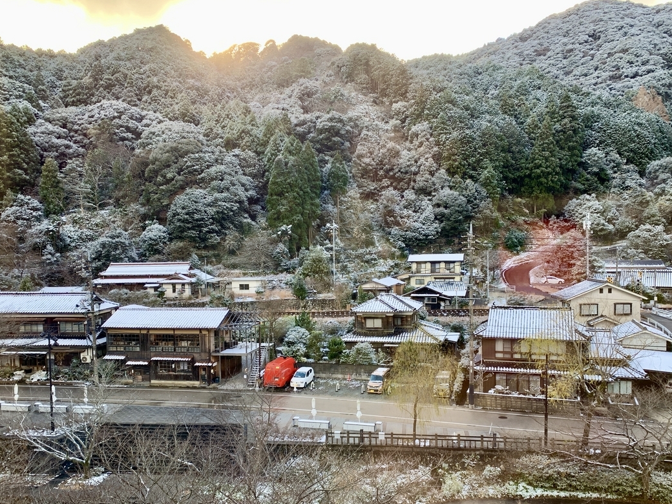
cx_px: 341
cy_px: 289
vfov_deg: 46.7
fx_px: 582
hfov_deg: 60.0
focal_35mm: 30
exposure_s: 1/163
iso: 25
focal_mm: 4.25
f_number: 1.8
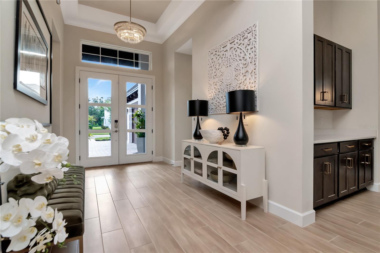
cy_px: 126
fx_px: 182
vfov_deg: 69.6
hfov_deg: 92.5
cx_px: 190
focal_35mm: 17
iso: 640
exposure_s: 1/200
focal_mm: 11.5
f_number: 7.1
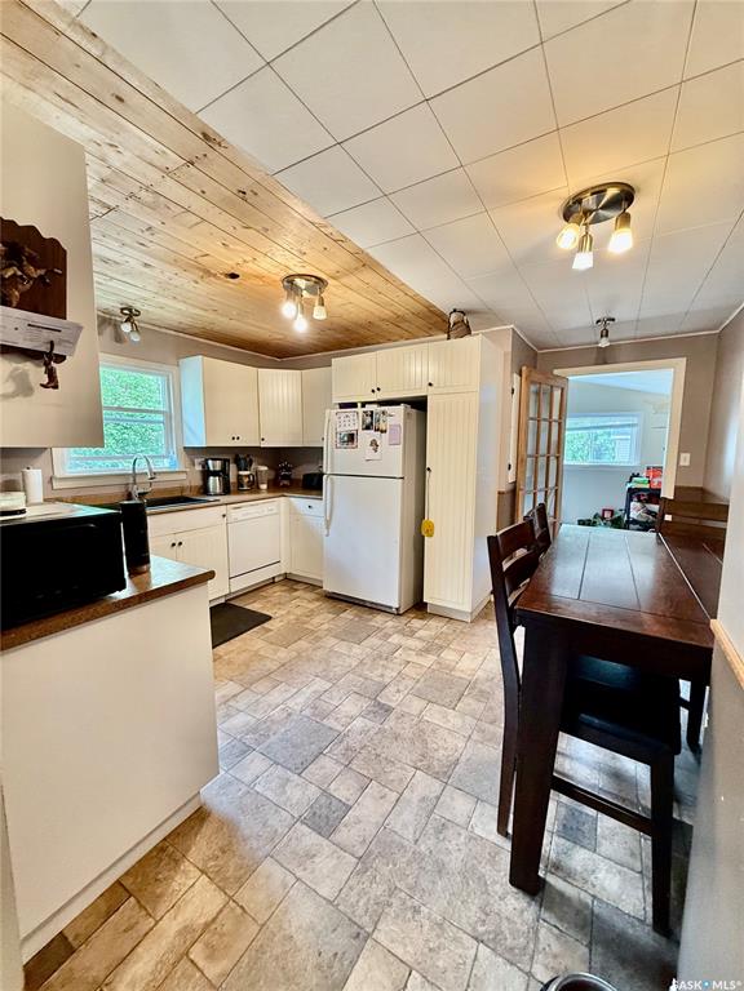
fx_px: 401
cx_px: 372
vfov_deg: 102.1
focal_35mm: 14
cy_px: 496
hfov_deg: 85.7
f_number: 2.2
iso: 200
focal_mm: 2.22
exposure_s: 1/60
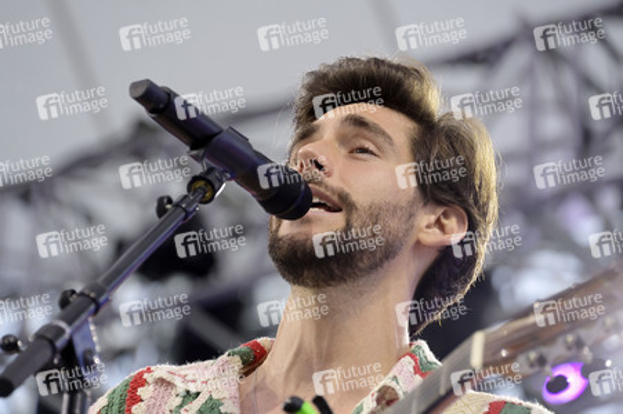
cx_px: 312
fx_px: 5188
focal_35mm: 300
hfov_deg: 6.9
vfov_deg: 4.6
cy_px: 207
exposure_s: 1/500
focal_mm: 300
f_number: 6.3
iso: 1600
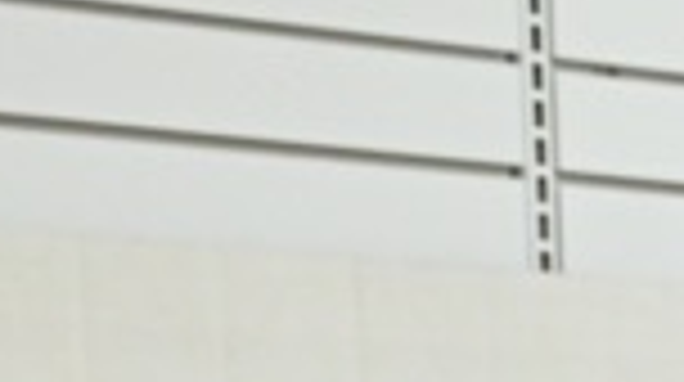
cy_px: 1330
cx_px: 2606
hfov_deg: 6.2
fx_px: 5397
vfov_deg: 3.9
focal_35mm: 298
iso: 1600
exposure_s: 1/200
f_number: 5
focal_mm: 36
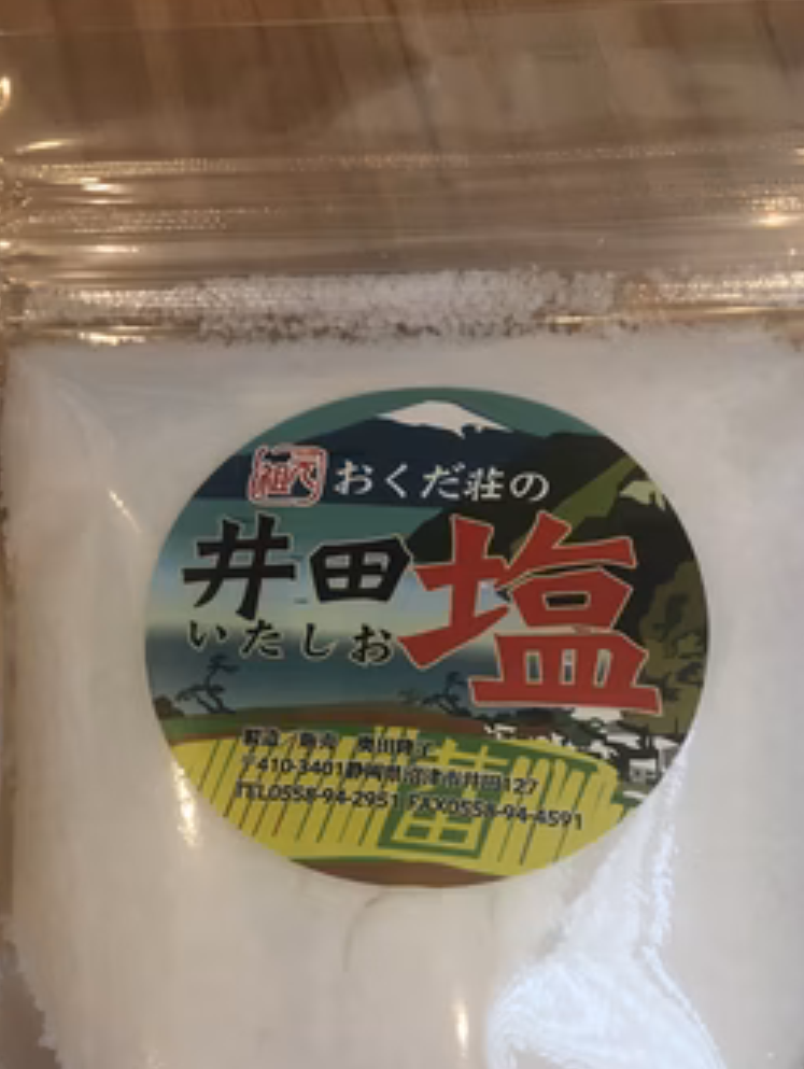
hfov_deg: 40.7
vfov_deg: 52.3
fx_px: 1082
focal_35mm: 35
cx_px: 358
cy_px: 636
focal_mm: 4.15
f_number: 2.2
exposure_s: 1/30
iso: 50
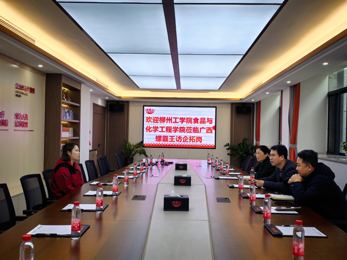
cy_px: 130
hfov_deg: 54.0
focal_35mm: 34
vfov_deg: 41.8
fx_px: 341
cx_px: 174
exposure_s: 1/100
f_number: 4
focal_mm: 5.75
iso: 250
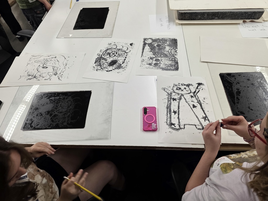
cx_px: 134
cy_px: 100
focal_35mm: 23
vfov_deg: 58.9
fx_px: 178
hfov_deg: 73.9
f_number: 1.7
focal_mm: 6.3
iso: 125
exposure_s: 1/120
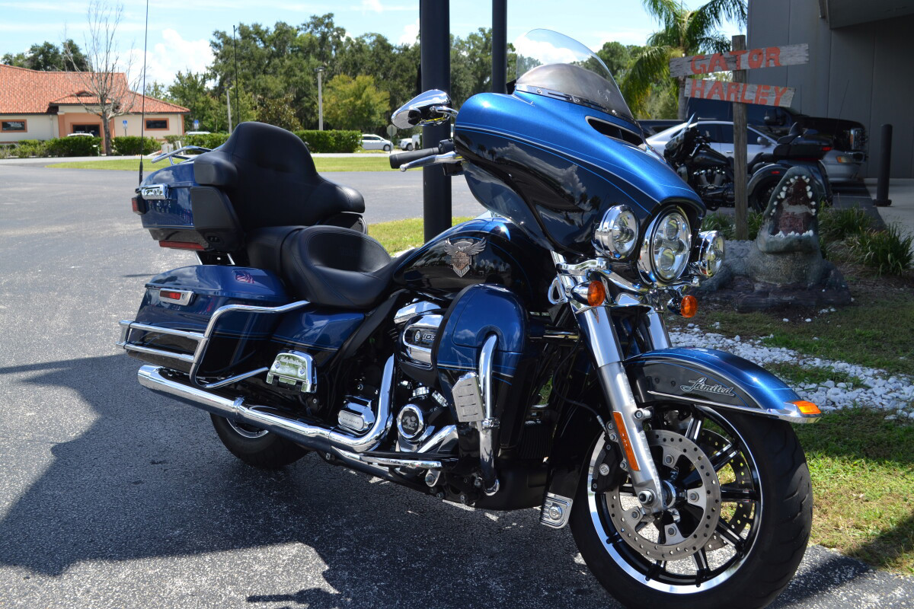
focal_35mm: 36
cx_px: 457
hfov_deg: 53.1
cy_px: 304
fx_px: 914
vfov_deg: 36.9
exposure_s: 1/200
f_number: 7.1
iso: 100
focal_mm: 24
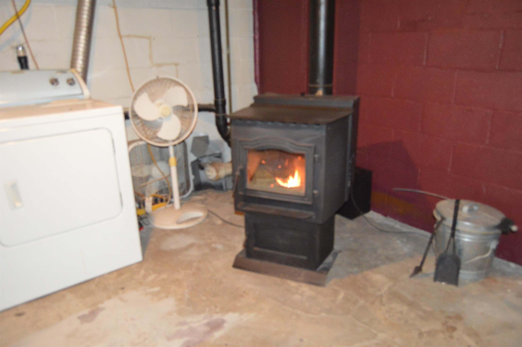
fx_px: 391
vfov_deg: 47.8
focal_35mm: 27
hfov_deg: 67.4
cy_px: 174
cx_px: 261
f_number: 3.5
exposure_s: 1/60
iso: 2800
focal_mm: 18
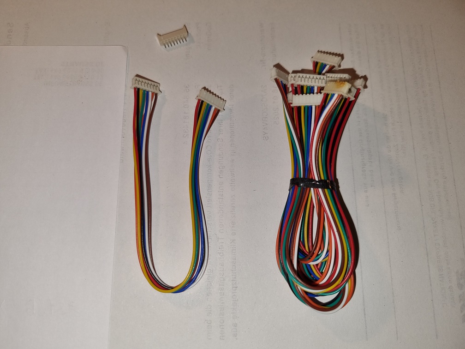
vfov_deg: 53.1
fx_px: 349
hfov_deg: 67.3
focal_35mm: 26
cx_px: 232
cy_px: 174
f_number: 1.8
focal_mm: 5.4
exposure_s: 1/204
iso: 50
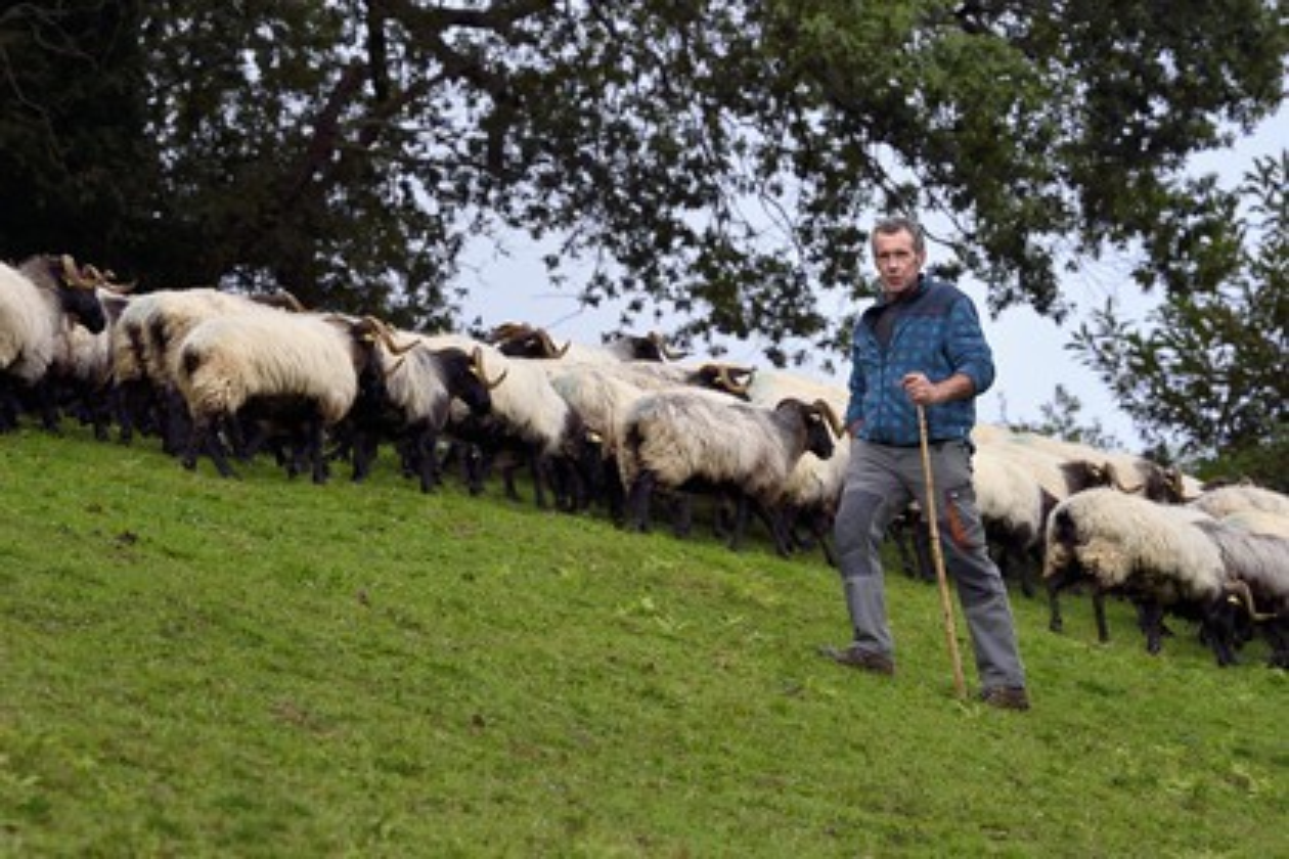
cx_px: 644
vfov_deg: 6.9
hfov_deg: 10.3
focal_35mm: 200
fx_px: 7161
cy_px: 430
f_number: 8
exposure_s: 1/250
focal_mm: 200
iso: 400
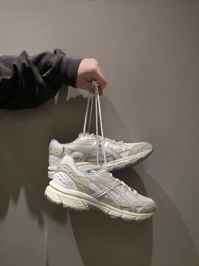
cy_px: 133
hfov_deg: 41.8
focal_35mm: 34
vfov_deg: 54.0
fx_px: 261
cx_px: 100
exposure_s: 1/125
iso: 800
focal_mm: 6
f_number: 3.9
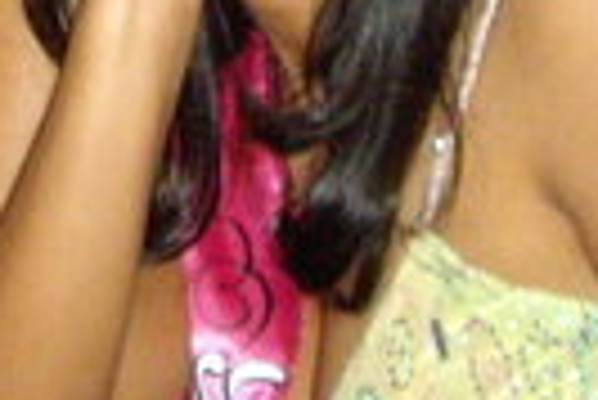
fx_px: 3160
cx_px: -234
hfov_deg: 10.5
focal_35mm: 190
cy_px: -364
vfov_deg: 7.0
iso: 400
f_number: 2.7
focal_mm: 6.2
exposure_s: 1/40
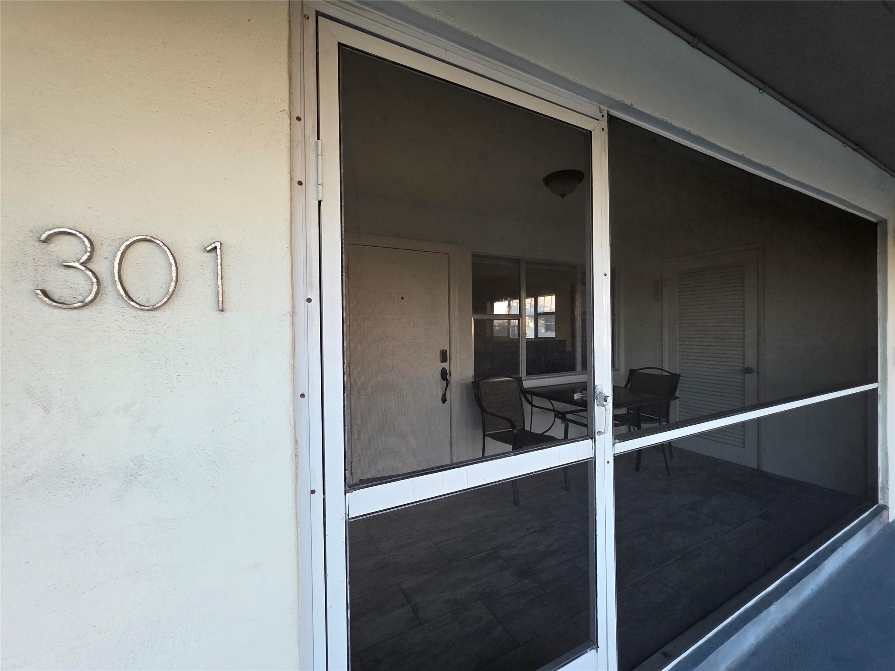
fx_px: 336
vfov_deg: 89.9
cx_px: 448
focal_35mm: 13
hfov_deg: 106.2
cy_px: 336
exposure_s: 1/359
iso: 320
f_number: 1.9
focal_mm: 2.2
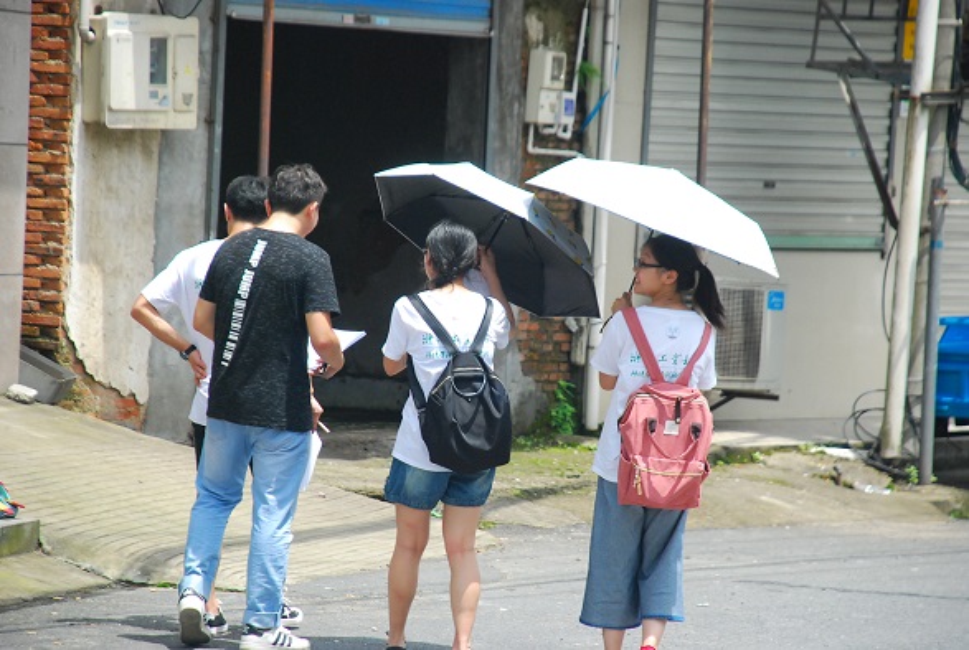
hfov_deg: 10.1
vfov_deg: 6.8
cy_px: 325
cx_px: 484
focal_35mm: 202
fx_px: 5462
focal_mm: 135
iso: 800
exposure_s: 1/1000
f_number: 8
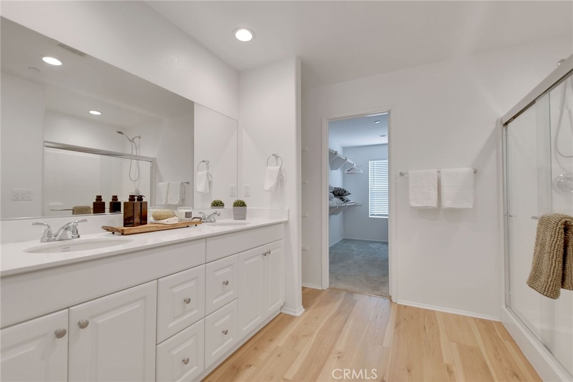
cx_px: 286
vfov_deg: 77.3
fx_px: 239
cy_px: 191
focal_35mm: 15
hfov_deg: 100.4
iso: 800
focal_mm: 10
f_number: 5.6
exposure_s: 1/125
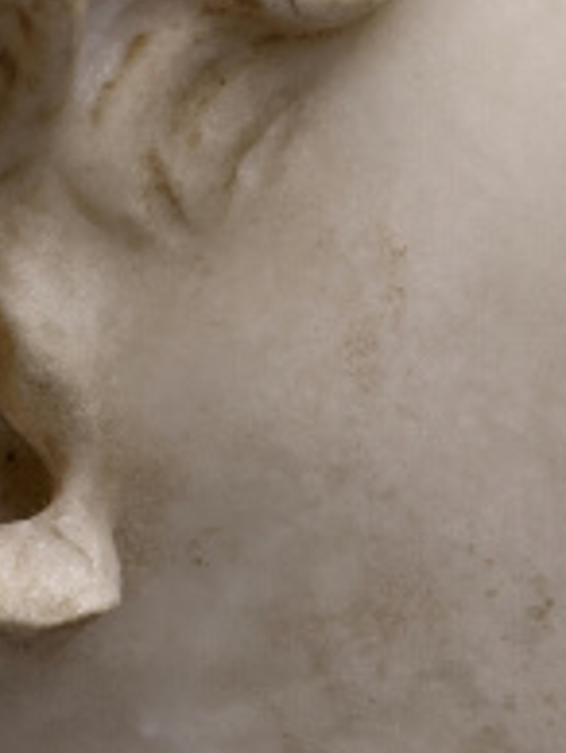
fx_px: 9397
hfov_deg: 3.4
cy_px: 80
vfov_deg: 4.6
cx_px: -353
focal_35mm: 432
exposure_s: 1/125
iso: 100
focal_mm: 80
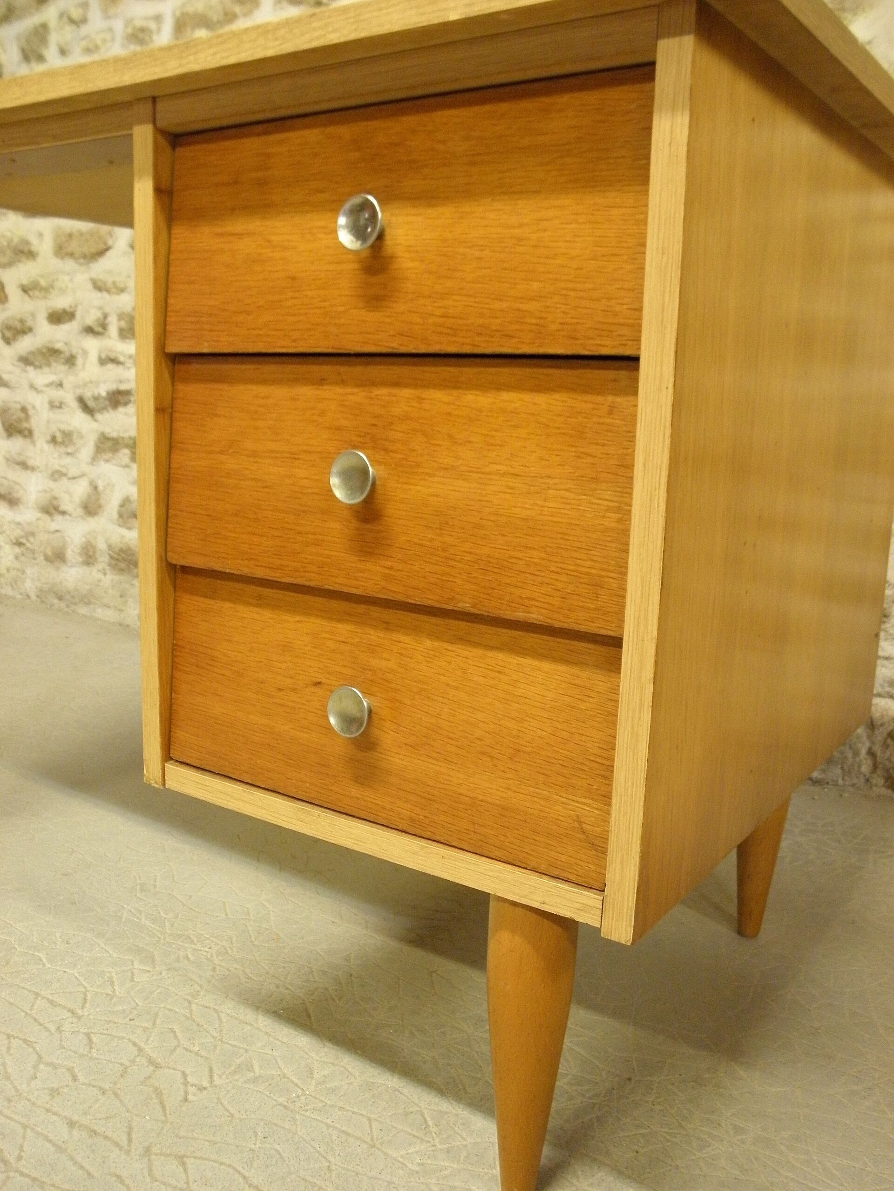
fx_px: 1033
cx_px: 447
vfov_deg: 60.0
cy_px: 596
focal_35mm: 30
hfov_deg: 46.8
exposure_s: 1/8
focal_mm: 5.5
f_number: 3.6
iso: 320
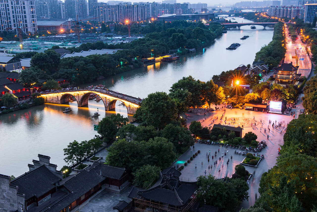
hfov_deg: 46.4
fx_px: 370
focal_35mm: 42
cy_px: 106
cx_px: 158
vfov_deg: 31.9
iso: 250
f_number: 18
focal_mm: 42
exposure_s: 1.6
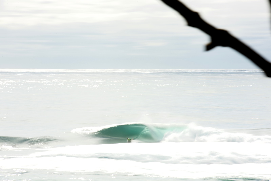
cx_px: 136
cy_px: 90
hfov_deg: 10.3
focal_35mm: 200
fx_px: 1506
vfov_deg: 6.9
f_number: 22
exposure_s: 1/5
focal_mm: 200
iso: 64
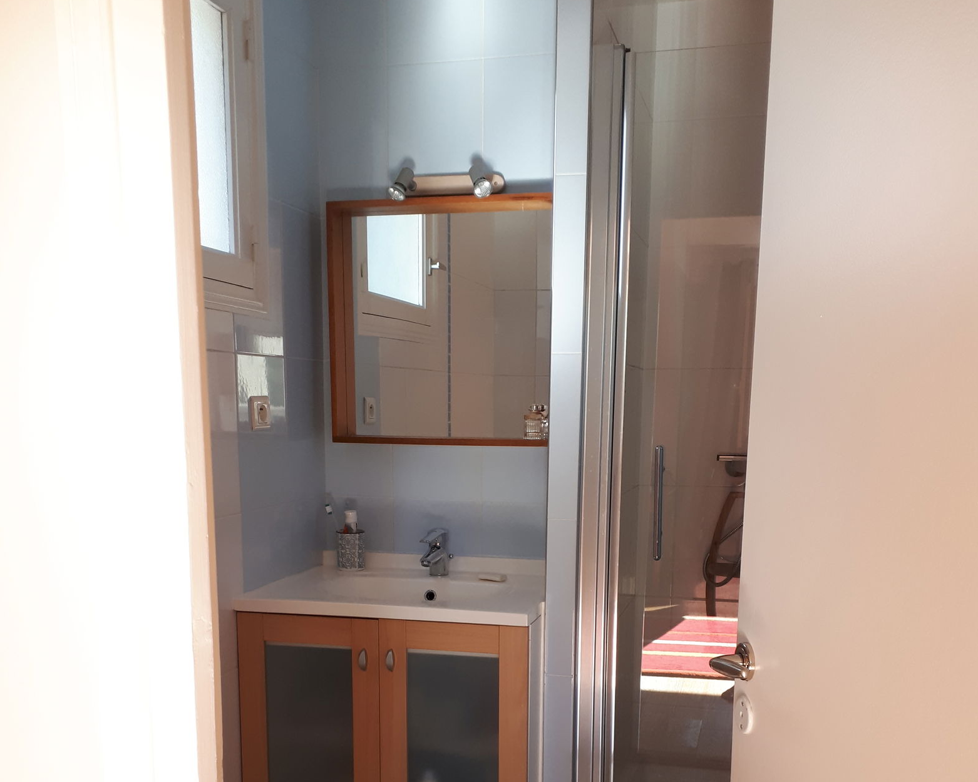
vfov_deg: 39.7
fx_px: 1042
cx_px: 480
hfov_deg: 50.3
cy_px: 609
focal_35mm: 36
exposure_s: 1/100
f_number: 1.9
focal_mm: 3.6
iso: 80
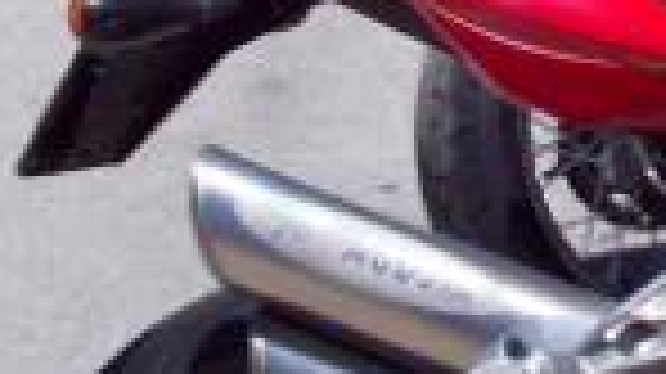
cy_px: -275
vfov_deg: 5.5
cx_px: 990
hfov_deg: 9.6
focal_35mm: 218
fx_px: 3847
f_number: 5.6
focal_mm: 6.2
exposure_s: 1/357
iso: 80
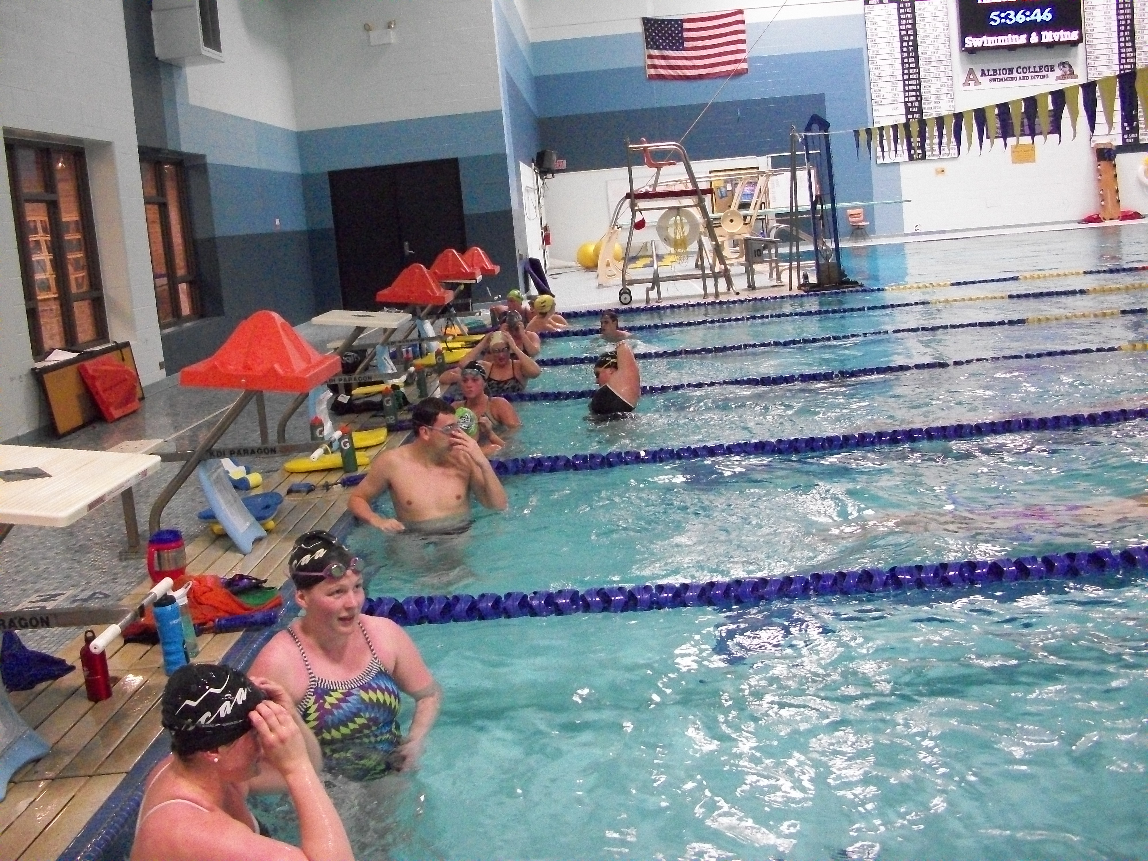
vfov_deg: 40.7
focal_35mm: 35
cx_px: 574
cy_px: 430
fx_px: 1161
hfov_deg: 52.6
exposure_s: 1/60
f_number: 3.1
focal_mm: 6.3
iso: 640
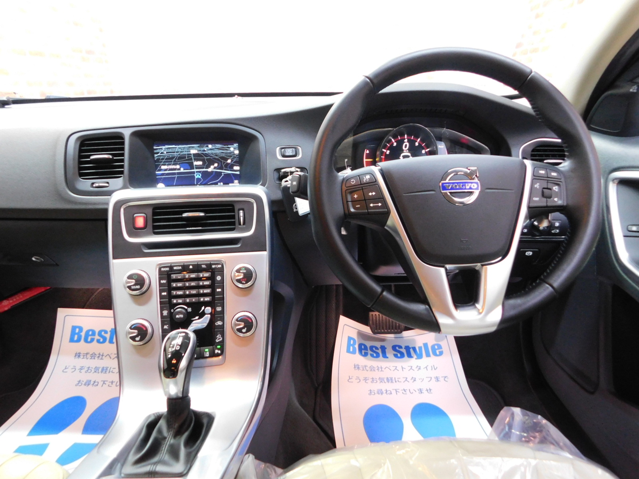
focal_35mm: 23
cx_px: 320
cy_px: 240
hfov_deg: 73.9
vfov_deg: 58.9
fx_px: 425
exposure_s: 1/8
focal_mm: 4
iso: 500
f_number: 3
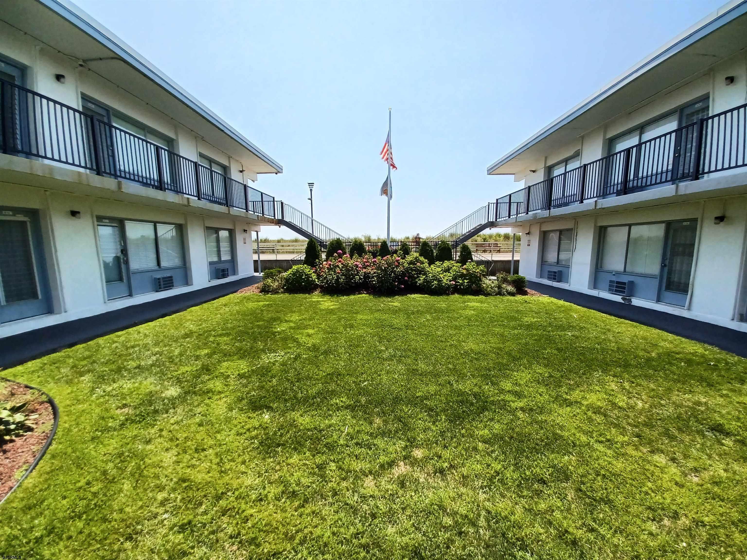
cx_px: 374
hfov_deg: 106.2
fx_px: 281
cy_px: 280
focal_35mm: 13
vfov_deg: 89.9
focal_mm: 1.42
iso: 40
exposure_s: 1/1513
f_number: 2.2
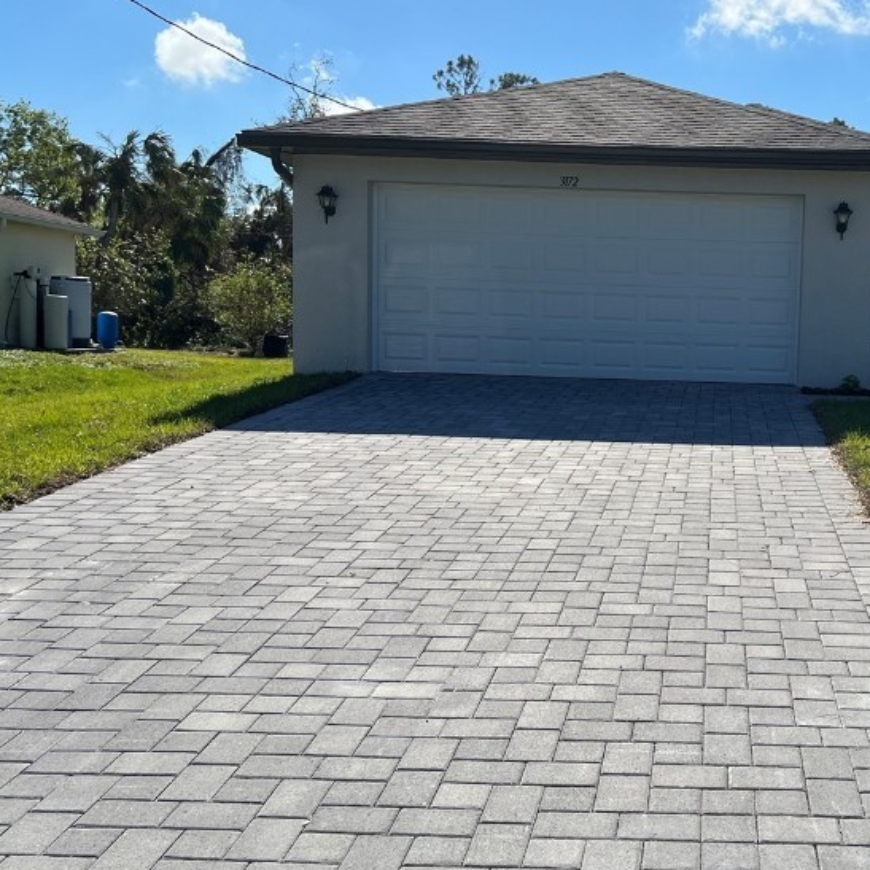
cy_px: 436
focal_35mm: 43
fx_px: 1223
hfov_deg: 37.6
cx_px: 711
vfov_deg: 39.2
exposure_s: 1/6993
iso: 50
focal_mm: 5.7
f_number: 1.5
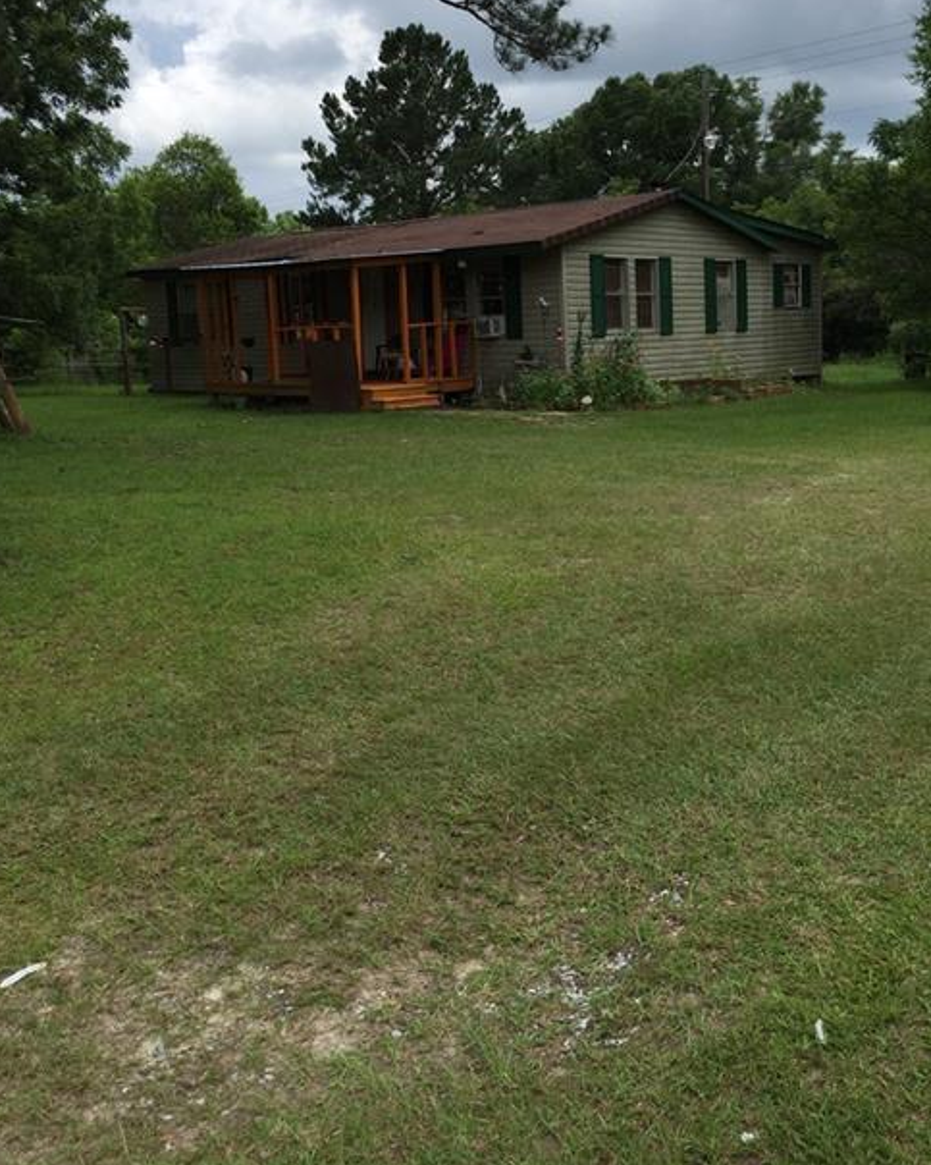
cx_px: 515
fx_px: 1240
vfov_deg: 50.0
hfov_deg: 41.1
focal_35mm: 36
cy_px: 473
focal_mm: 4.15
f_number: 2.2
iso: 32
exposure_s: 1/1980
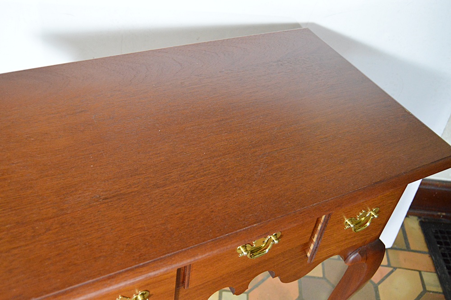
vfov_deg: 36.8
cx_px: 226
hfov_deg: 53.2
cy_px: 150
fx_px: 451
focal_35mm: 36
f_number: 3.8
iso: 2800
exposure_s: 1/60
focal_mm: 24
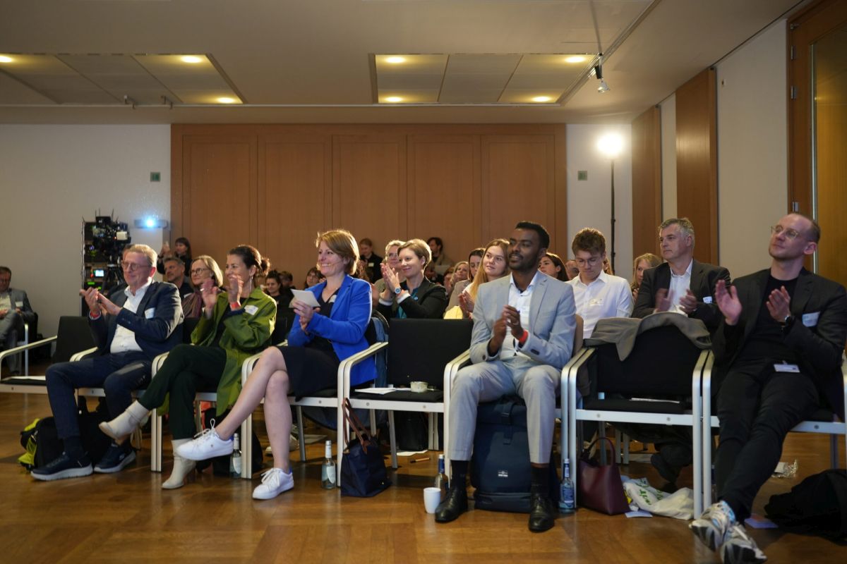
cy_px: 282
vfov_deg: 36.9
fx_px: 847
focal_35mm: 36
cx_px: 424
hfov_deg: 53.1
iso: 1000
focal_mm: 36
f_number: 2
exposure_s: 1/40
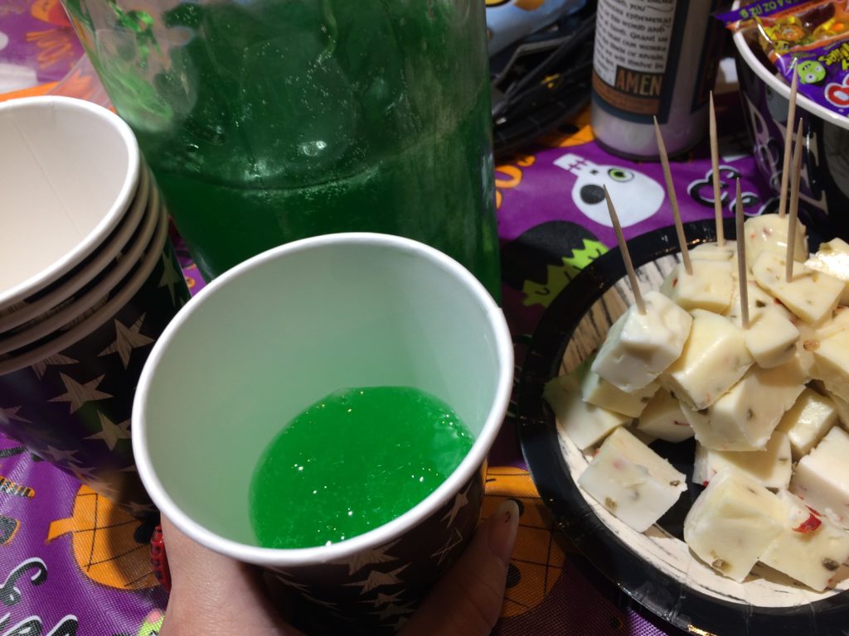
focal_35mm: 29
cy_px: 318
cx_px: 424
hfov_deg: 61.7
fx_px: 711
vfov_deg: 48.2
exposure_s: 1/40
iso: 40
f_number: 2.2
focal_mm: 4.15
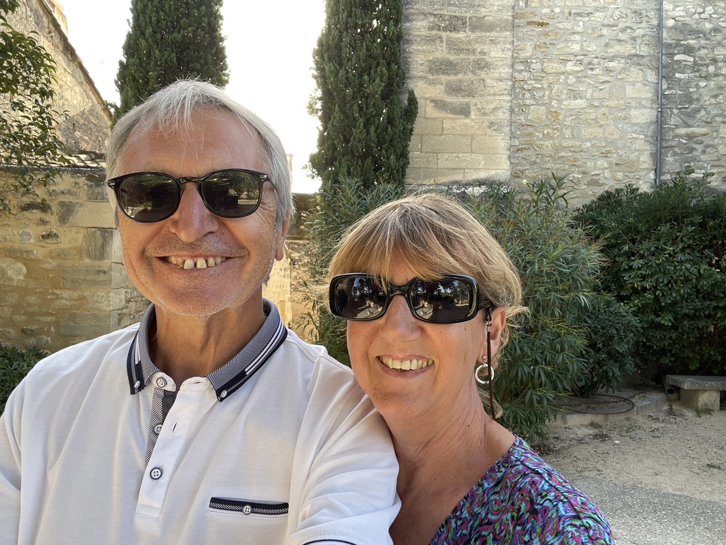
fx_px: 482
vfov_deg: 58.9
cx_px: 363
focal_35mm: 23
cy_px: 272
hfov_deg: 73.9
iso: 50
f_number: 2.2
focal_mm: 2.71
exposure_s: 1/121
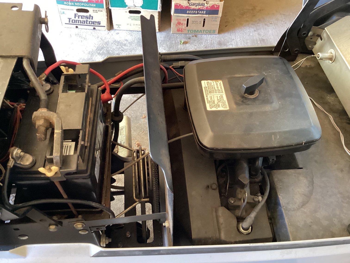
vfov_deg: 45.4
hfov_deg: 58.3
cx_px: 175
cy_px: 132
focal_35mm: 31
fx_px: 313
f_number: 2.4
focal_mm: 3.3
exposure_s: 1/25
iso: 400
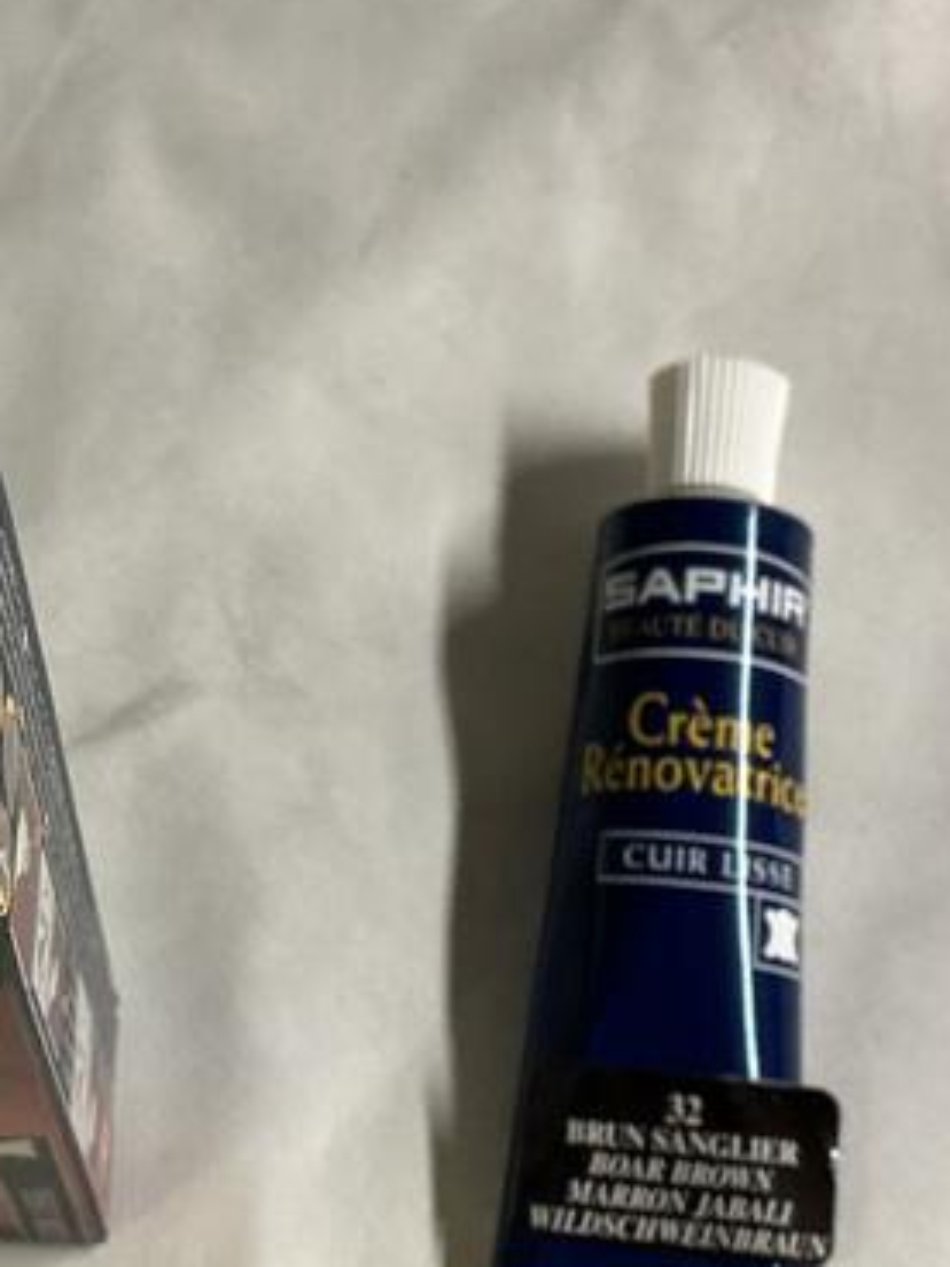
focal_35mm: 71
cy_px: 697
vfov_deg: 27.4
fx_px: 2598
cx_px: 117
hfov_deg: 20.4
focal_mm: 3
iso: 125
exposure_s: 1/50
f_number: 1.8
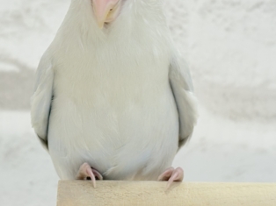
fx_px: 845
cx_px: 113
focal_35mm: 106
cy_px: 54
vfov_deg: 13.9
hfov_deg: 18.5
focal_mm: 5.96
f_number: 1.6
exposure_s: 1/100
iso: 64
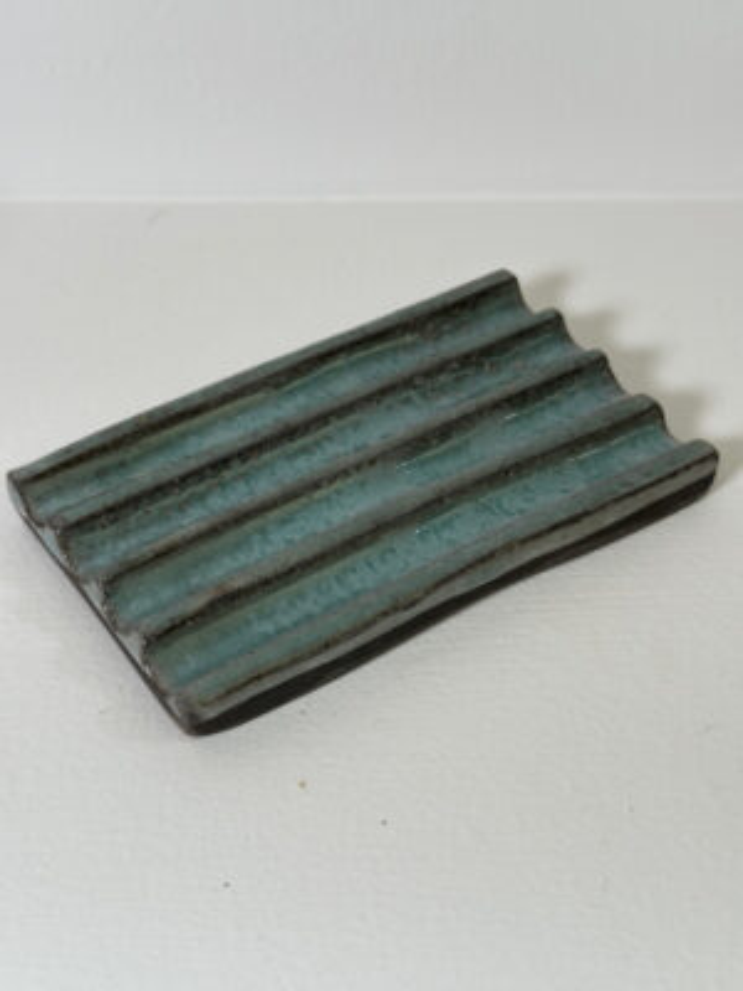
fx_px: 1374
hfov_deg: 30.3
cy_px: 496
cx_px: 372
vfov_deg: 39.7
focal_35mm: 48
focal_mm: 6.86
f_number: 1.78
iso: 80
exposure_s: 1/102
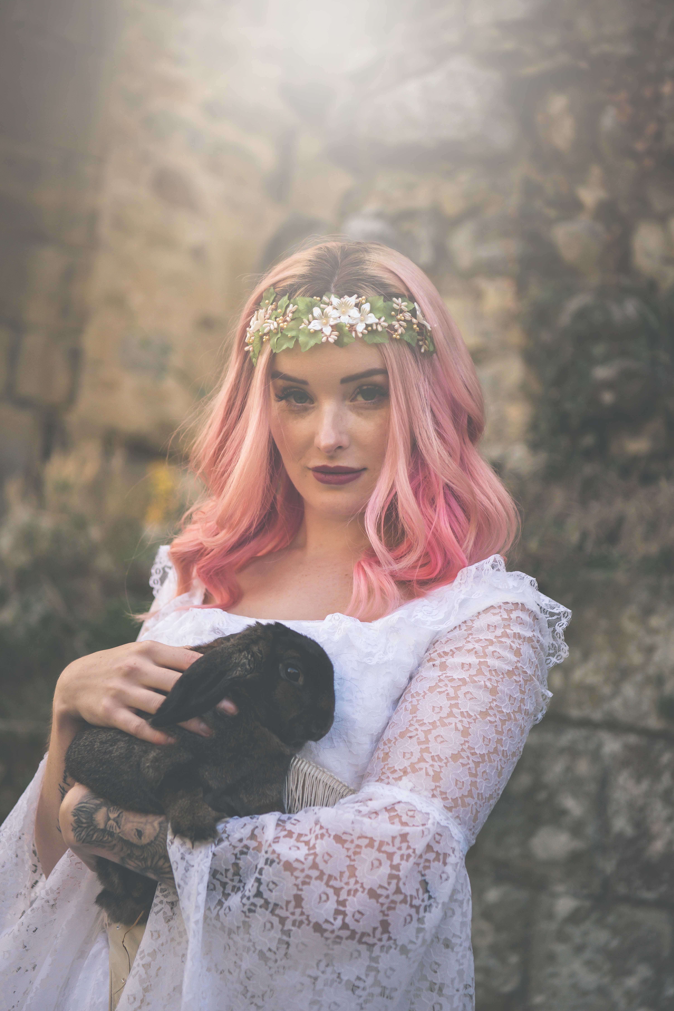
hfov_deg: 20.6
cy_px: 512
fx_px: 1853
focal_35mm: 66
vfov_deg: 30.5
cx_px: 334
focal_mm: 65
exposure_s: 1/1000
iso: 500
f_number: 2.8
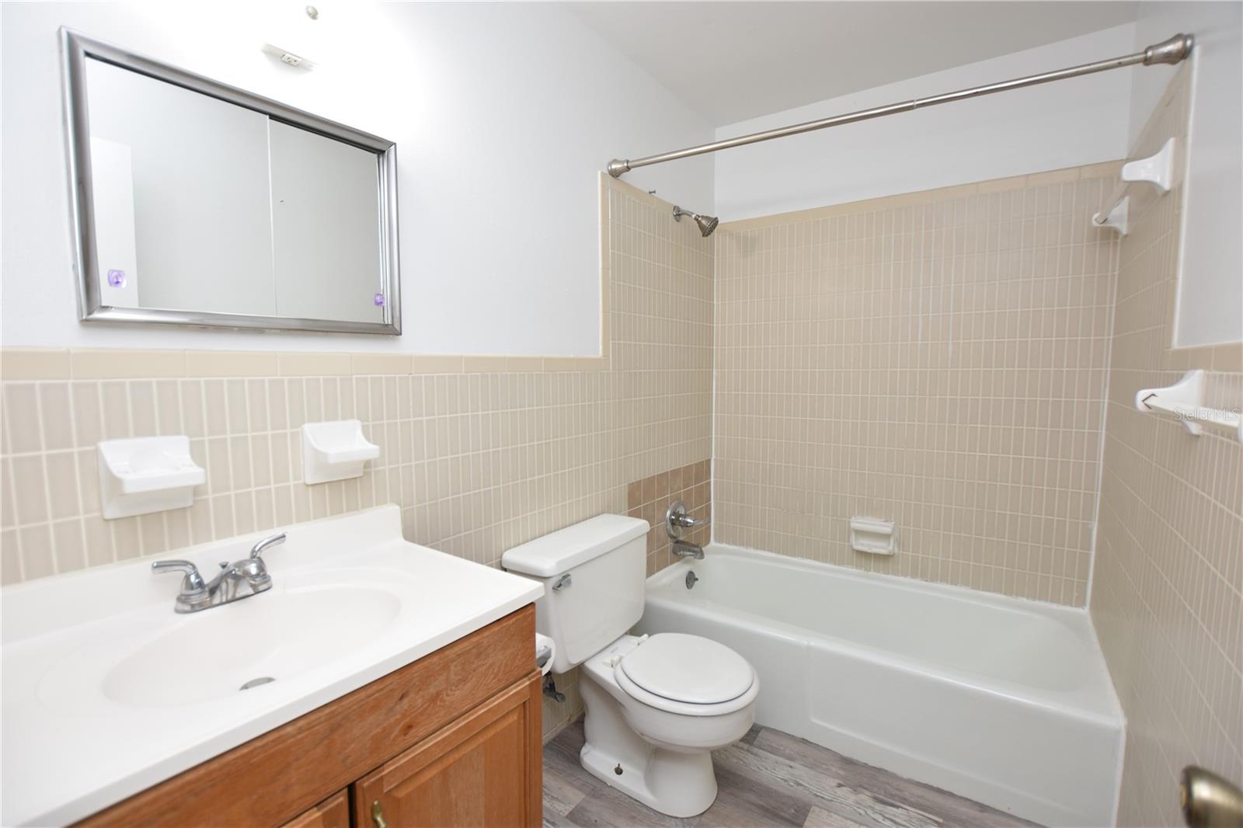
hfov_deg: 100.4
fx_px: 518
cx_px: 622
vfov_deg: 77.3
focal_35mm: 15
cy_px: 414
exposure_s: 1/60
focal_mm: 10
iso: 280
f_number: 4
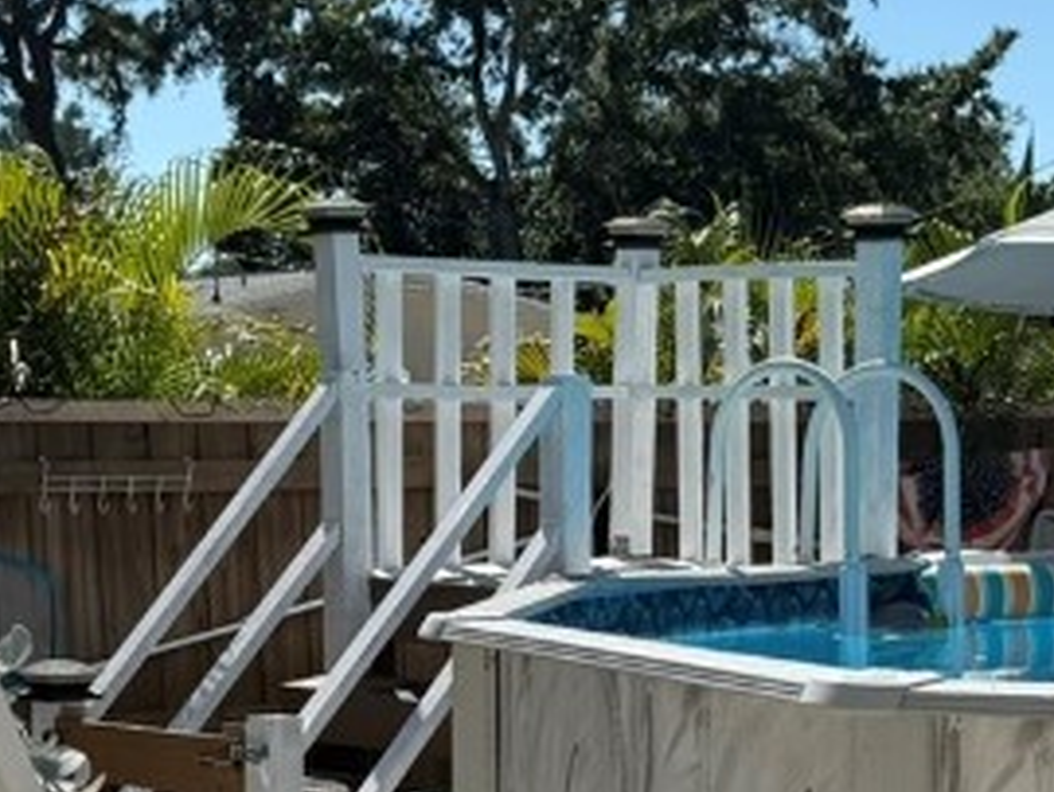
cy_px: 831
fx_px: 2773
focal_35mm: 91
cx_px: 597
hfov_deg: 21.5
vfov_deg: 15.9
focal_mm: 6.76
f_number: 1.78
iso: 80
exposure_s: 1/6711
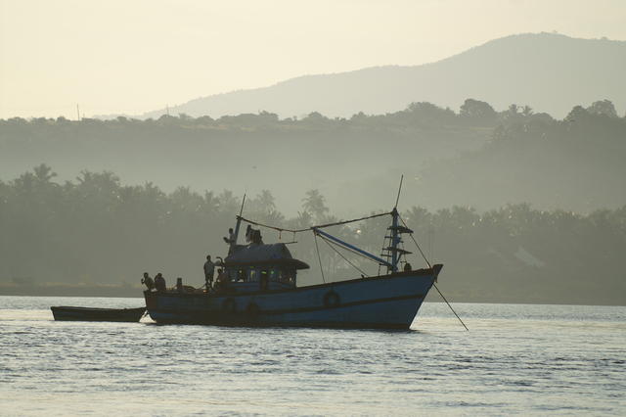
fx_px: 3910
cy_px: 208
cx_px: 313
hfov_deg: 9.2
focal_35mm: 225
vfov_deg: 6.1
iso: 100
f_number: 5.6
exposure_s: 1/1250
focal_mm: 150
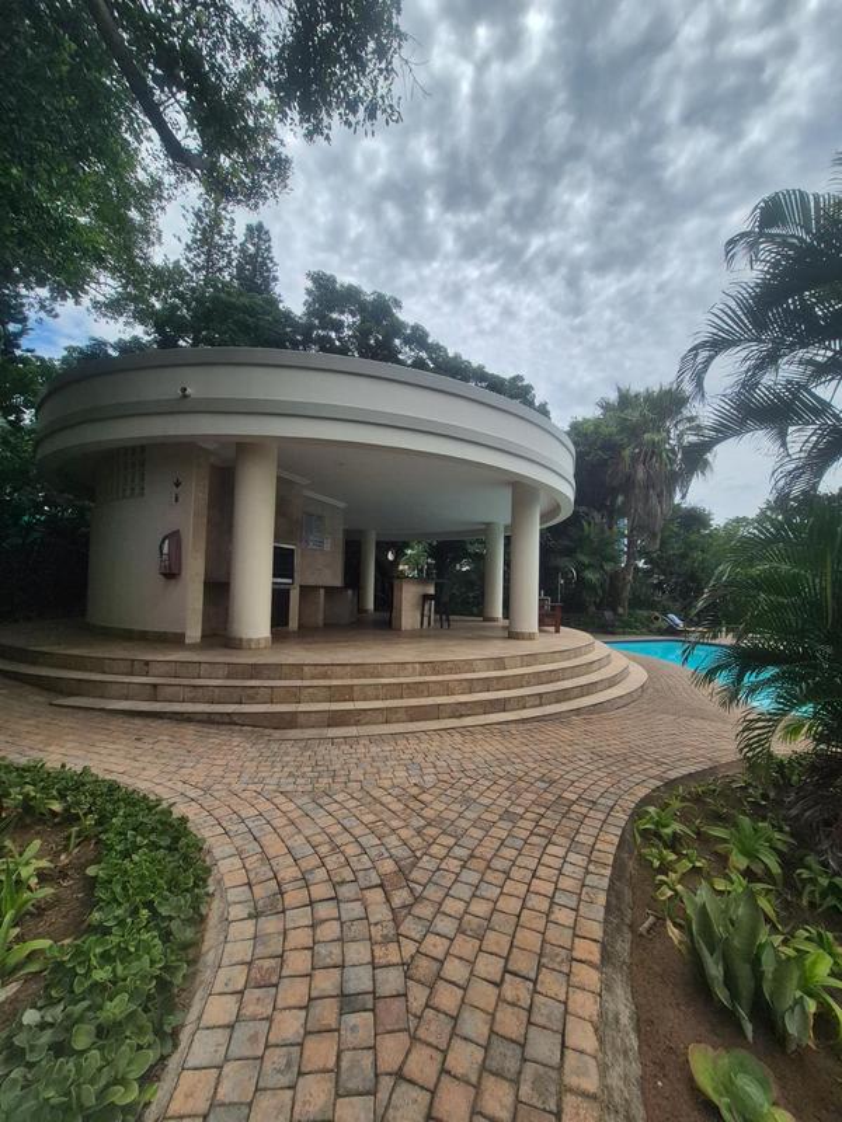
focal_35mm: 13
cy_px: 561
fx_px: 422
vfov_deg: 106.2
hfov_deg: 89.9
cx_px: 421
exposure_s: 1/2680
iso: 50
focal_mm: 1.74
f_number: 2.2
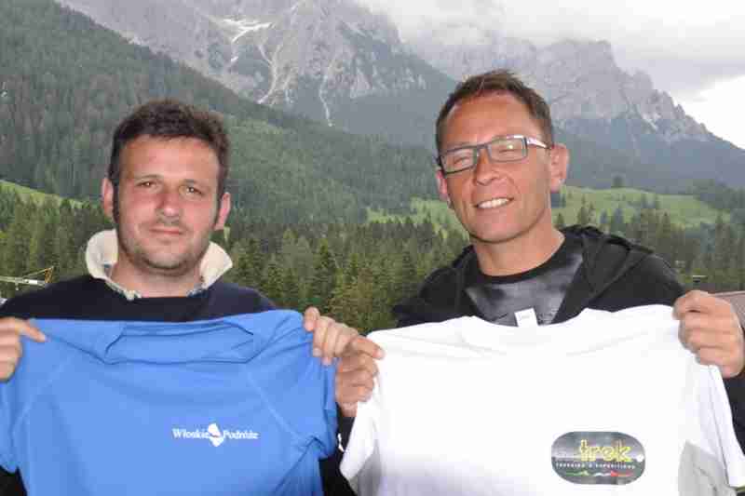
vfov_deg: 47.9
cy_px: 248
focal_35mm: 27
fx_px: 559
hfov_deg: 67.4
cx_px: 372
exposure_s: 1/125
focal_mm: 18
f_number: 3.5
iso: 400
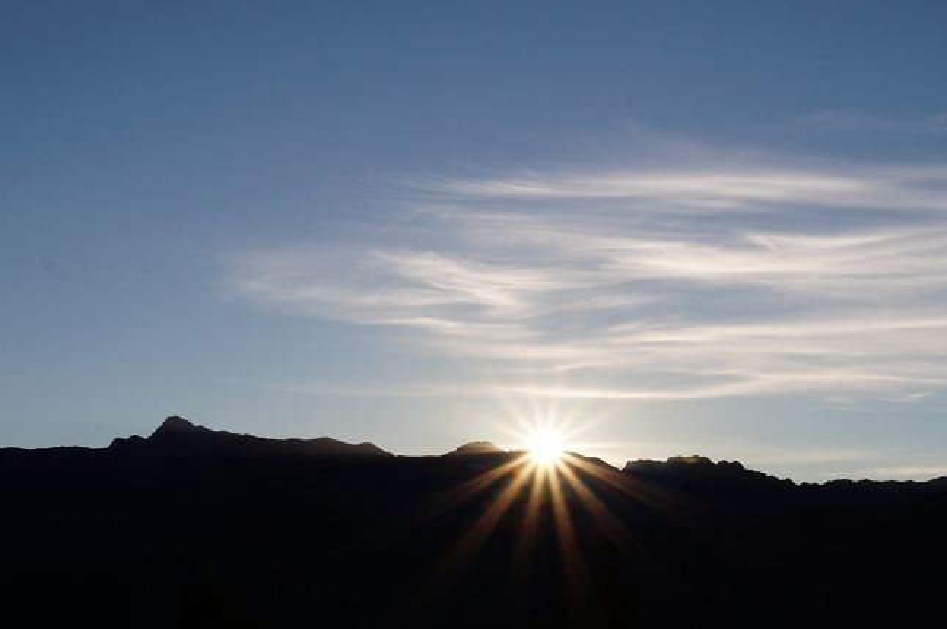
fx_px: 1865
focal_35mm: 71
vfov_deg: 19.0
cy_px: 451
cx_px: 597
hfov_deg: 28.4
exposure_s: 1/80
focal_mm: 30
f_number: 25
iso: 100
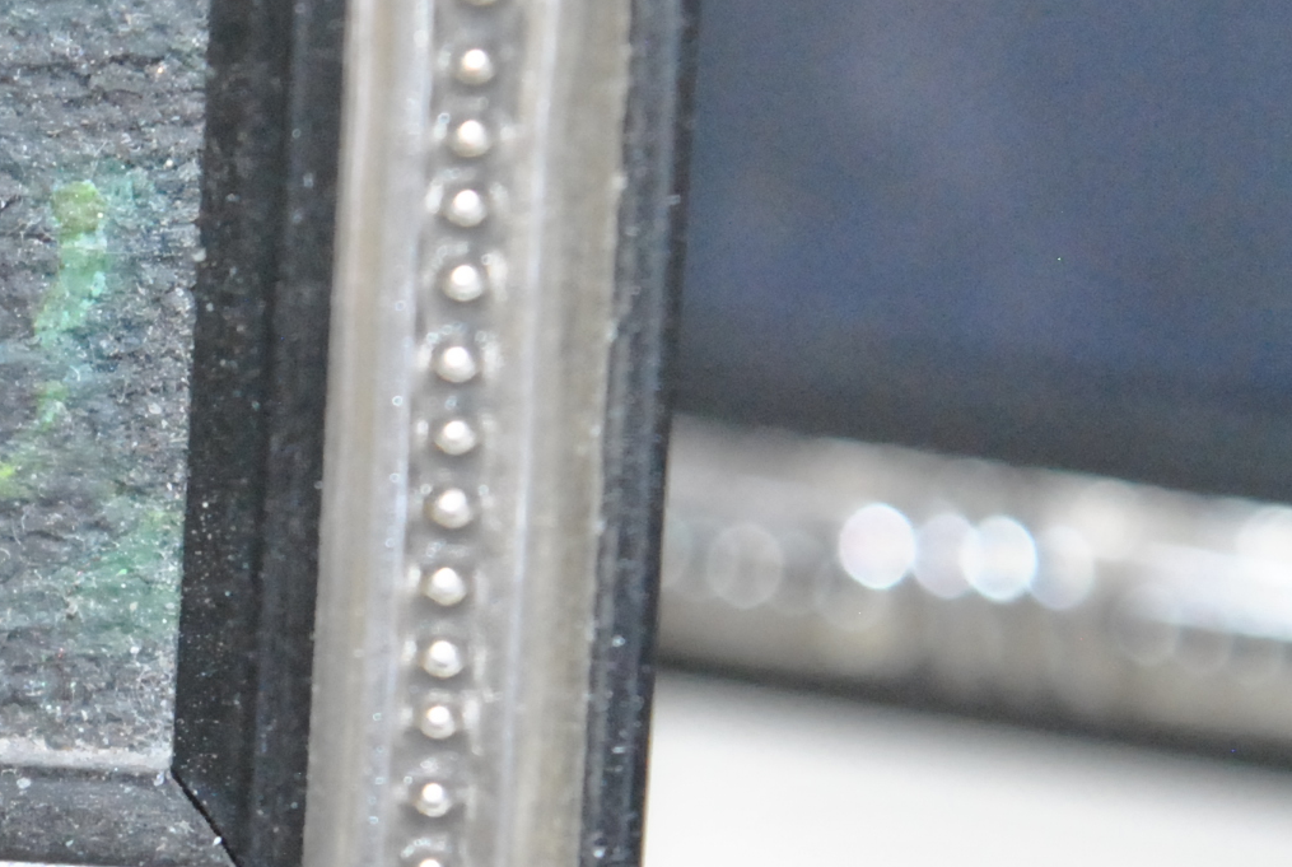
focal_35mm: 235
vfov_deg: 5.9
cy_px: 424
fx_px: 8465
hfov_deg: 8.6
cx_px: -538
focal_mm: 55
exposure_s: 1/60
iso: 1600
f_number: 6.3
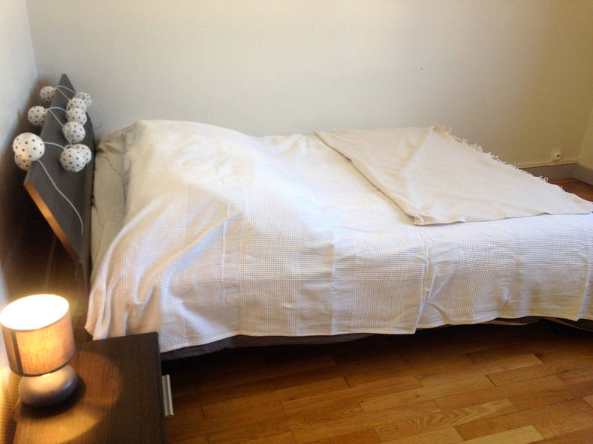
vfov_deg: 42.9
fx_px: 565
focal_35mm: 33
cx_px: 296
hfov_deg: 55.4
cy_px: 222
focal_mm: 4.12
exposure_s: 1/60
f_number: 2.4
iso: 64
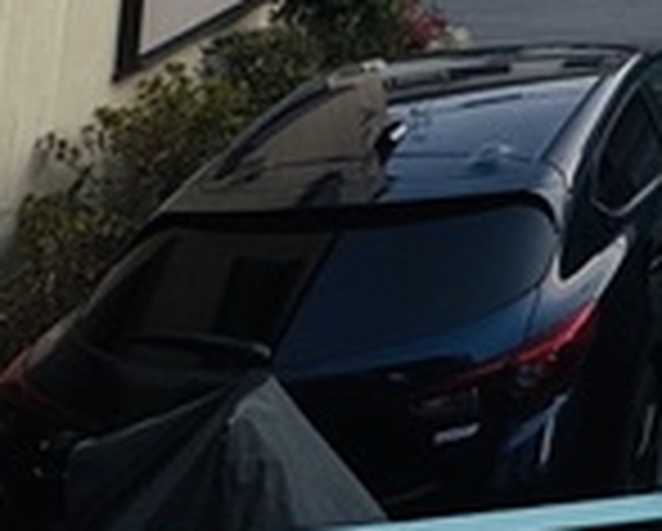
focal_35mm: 65
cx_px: 1157
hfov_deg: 21.0
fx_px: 1275
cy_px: -430
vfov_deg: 18.4
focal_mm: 2.22
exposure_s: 1/307
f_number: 2.2
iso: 40
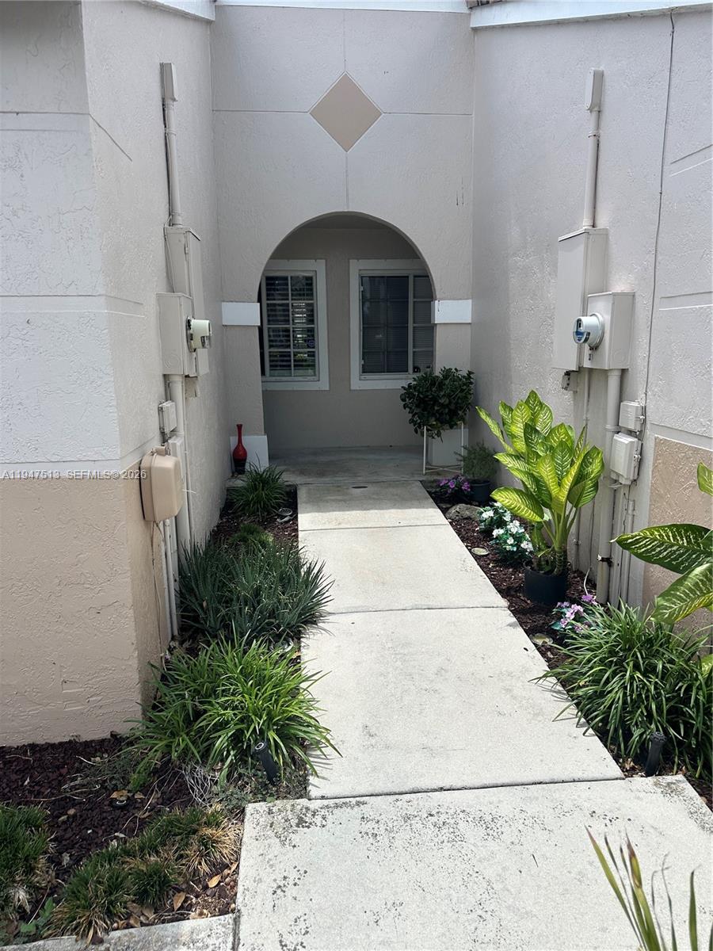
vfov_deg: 71.6
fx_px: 659
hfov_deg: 56.8
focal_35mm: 24
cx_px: 356
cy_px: 476
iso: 80
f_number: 1.78
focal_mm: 6.86
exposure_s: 1/3155
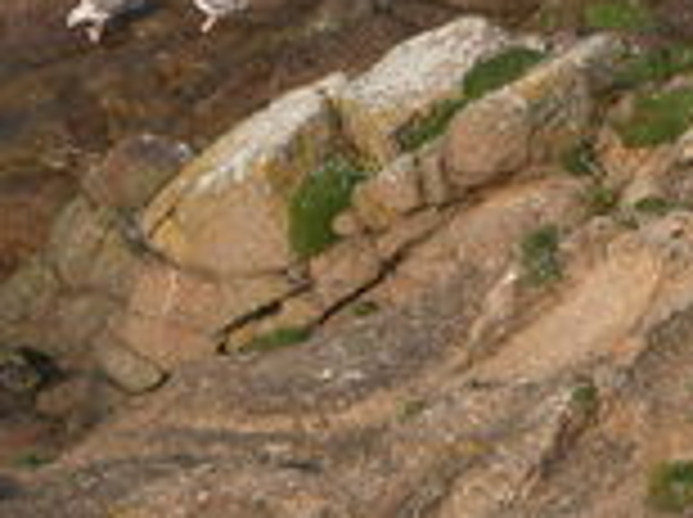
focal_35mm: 385
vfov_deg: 3.8
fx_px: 7696
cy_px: -90
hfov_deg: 5.1
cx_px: -72
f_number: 4.9
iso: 100
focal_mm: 37.7
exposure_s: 1/283
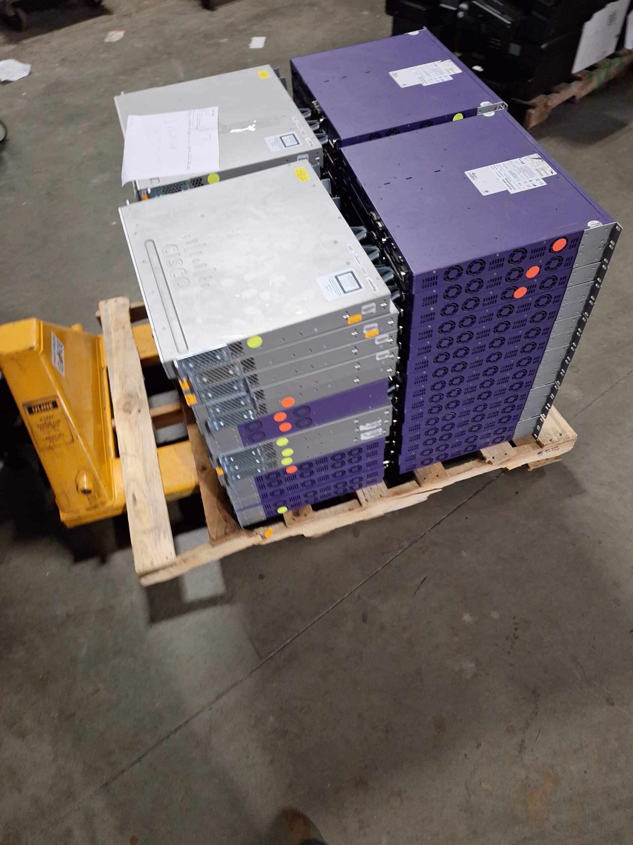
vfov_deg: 73.9
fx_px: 561
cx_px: 316
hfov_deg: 58.9
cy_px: 422
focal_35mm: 23
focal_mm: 5.54
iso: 279
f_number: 1.8
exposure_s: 1/30
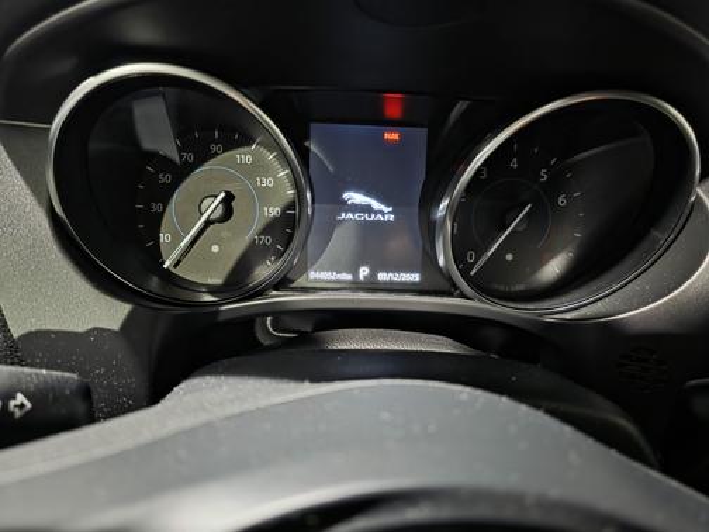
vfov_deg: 58.9
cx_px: 354
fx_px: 471
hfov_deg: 73.9
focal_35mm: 23
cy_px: 266
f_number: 1.7
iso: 2000
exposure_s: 1/16.7
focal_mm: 6.3
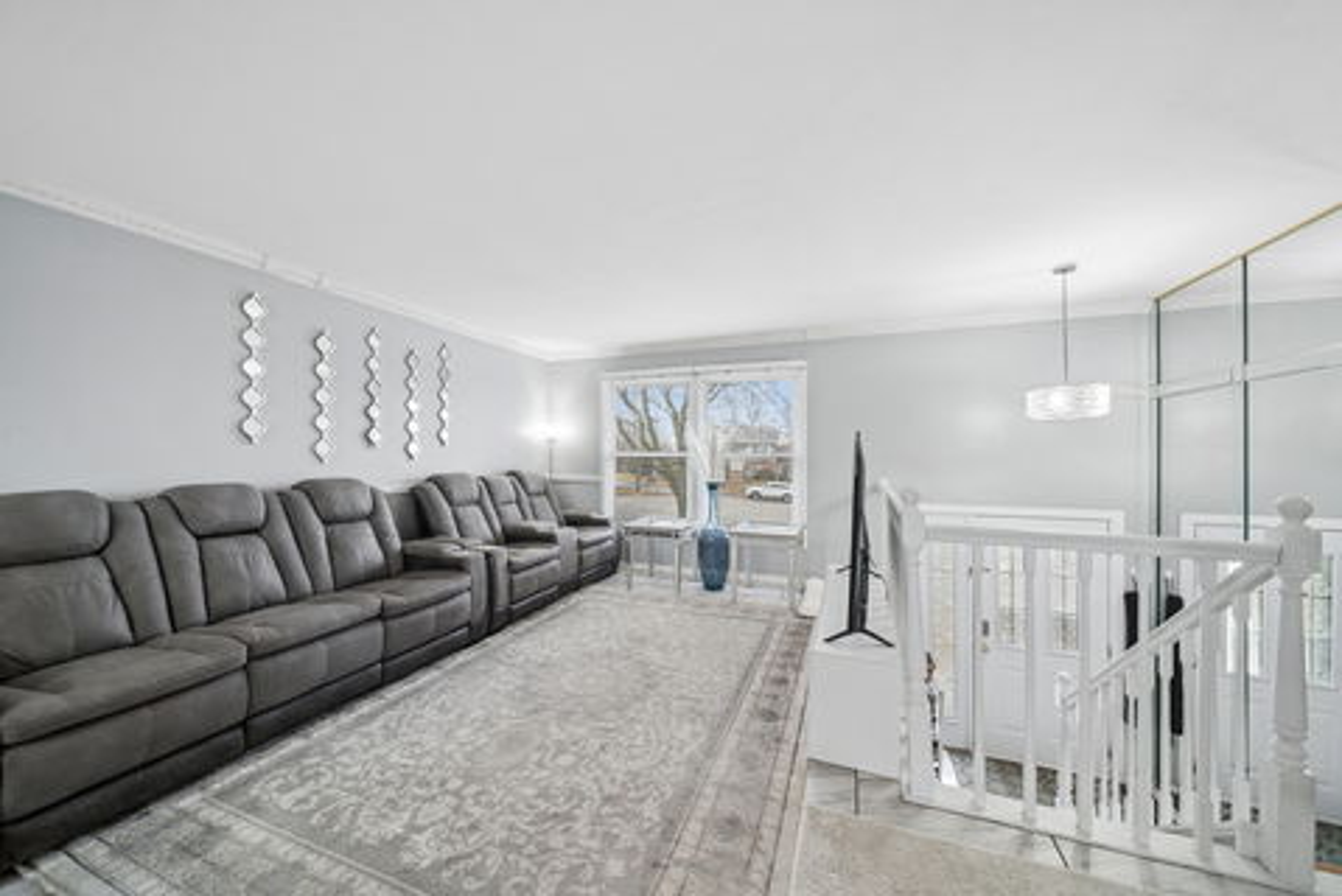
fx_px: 559
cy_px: 448
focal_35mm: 15
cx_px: 671
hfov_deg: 100.4
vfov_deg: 77.4
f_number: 8
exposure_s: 1/10
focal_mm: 15
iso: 400
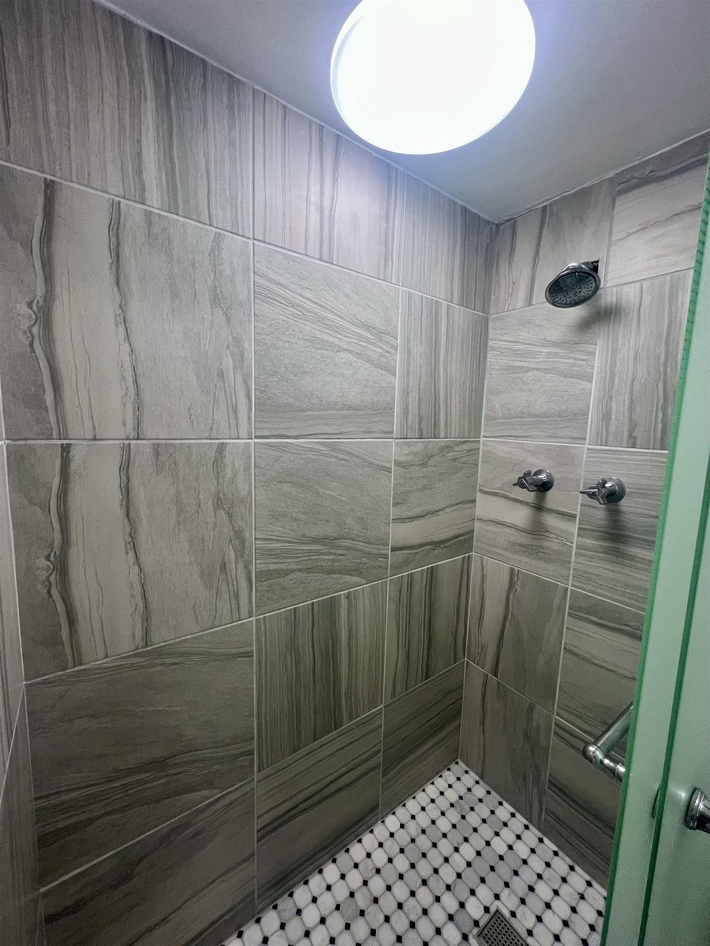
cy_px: 473
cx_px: 355
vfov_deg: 106.2
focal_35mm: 13
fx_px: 356
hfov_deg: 89.9
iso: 100
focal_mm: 1.57
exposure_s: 1/120
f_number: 1.8
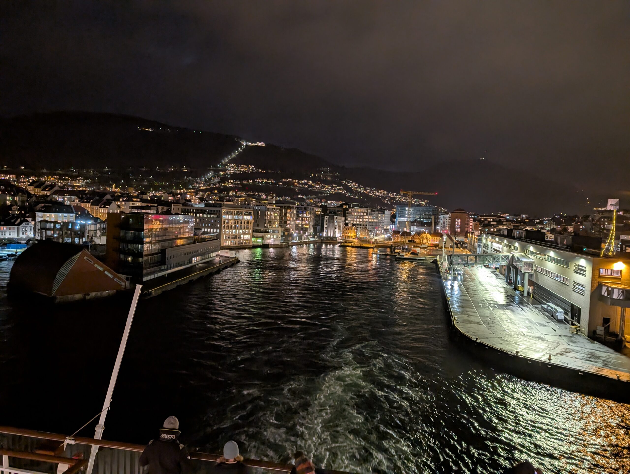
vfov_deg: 56.9
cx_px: 315
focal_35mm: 24
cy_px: 237
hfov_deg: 71.5
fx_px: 437
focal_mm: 6.9
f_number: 1.68
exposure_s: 1/16.7
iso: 196
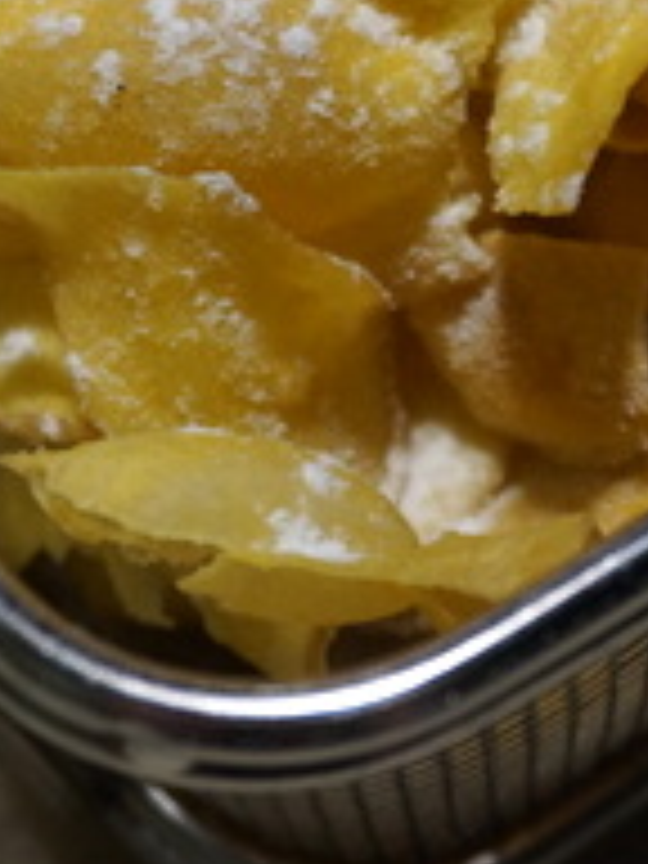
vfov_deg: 14.9
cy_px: -18
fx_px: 3235
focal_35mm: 130
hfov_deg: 11.4
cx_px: 396
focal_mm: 27
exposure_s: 1/60
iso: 800
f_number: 4.5
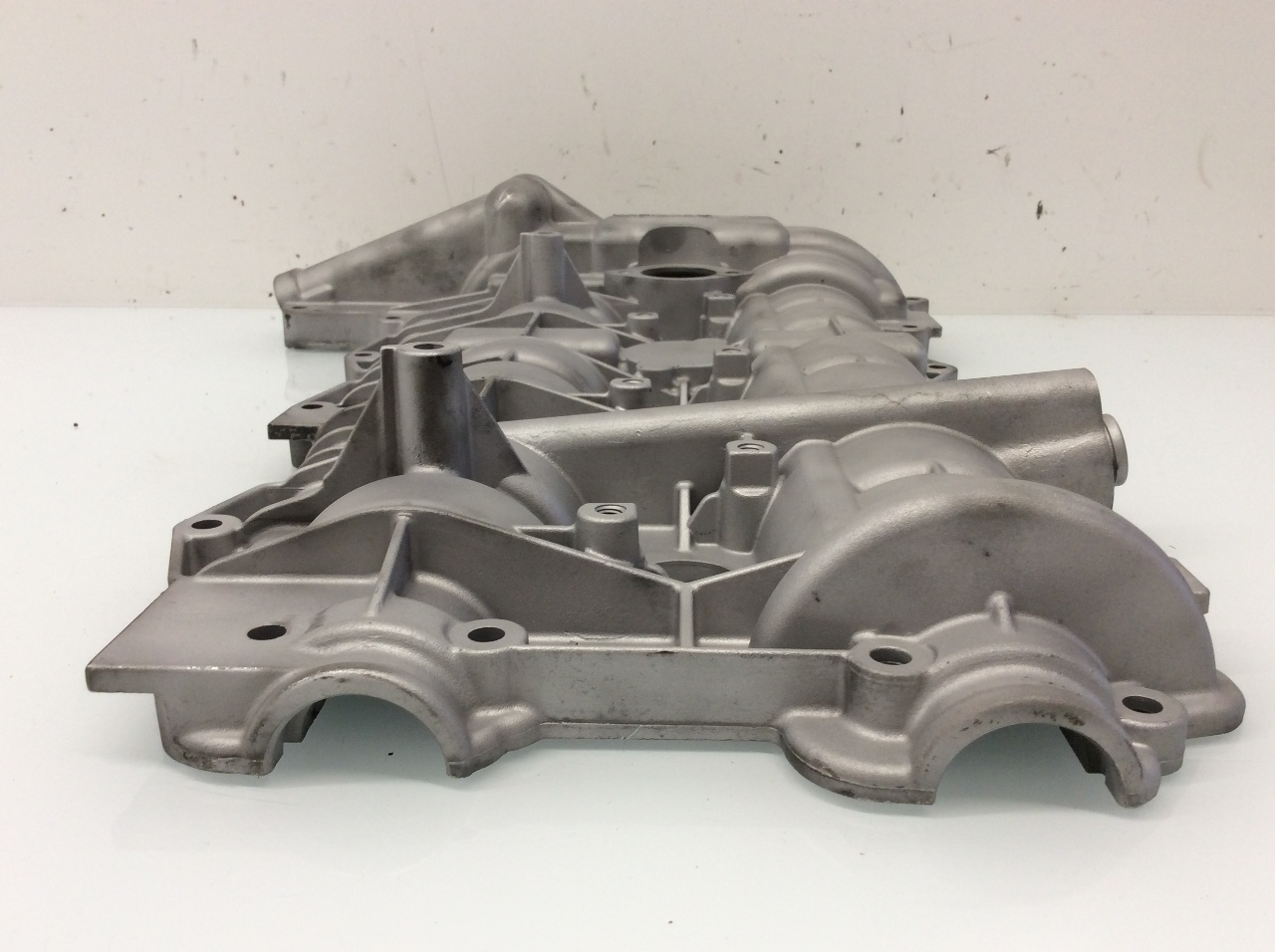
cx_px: 638
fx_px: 1177
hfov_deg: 56.9
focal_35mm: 32
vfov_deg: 44.1
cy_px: 476
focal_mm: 3.3
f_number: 2.4
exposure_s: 1/60
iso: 40
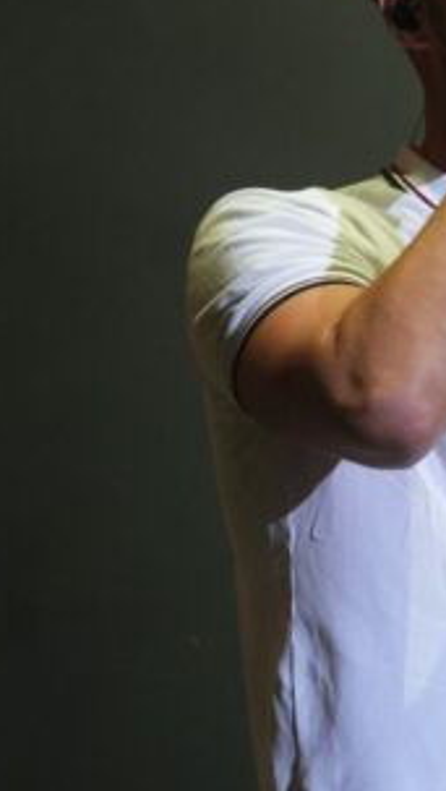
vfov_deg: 3.8
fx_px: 11772
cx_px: 926
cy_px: 423
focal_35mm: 561
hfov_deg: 2.2
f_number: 5.6
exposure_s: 1/250
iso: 1250
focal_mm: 141
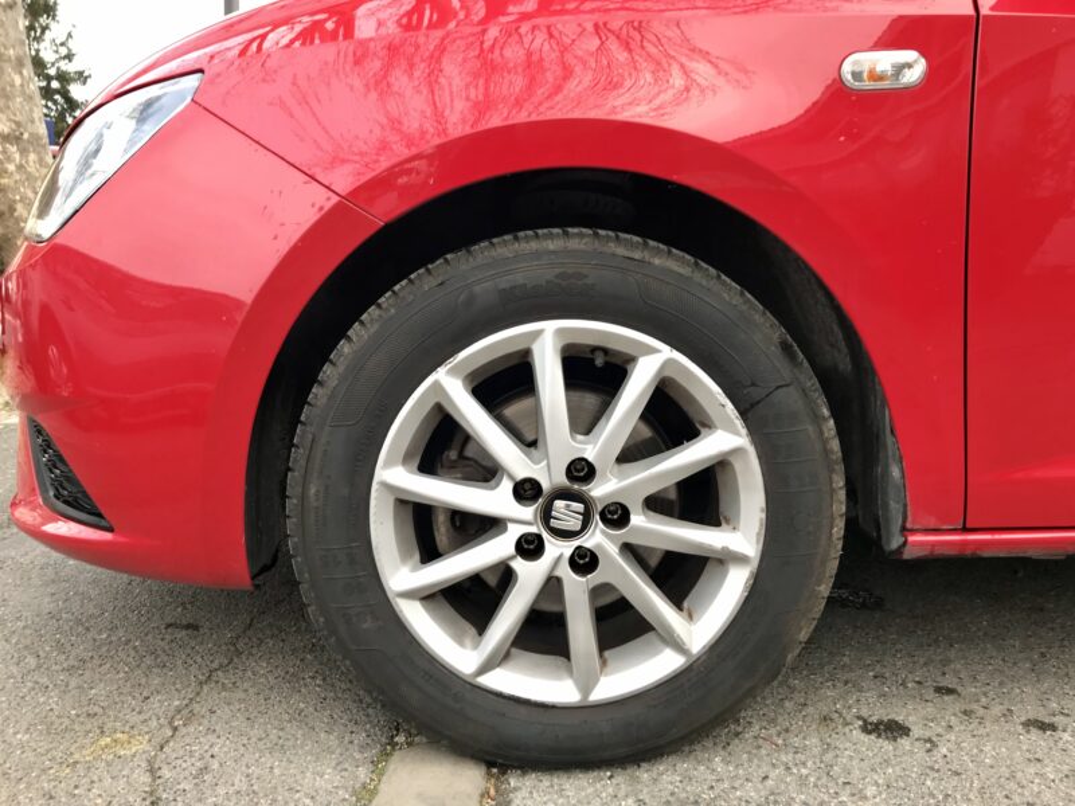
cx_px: 538
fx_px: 870
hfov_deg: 63.4
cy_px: 403
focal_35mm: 28
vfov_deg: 49.7
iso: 20
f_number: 1.8
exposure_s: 1/50
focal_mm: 3.99
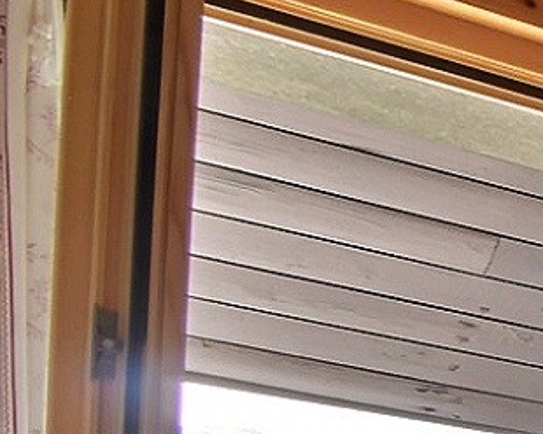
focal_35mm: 93
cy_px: 844
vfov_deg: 14.1
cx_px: 1711
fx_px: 1495
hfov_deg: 10.9
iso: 400
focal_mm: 10
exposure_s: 1/2
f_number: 9
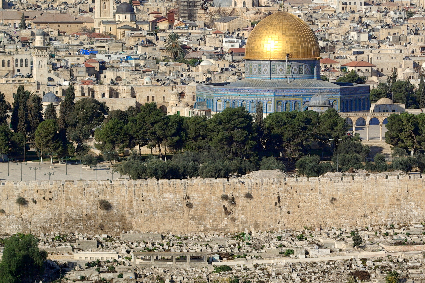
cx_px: 289
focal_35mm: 196
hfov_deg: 10.5
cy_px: 66
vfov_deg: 7.0
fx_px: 2312
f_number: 16
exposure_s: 1/180
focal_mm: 75
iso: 100
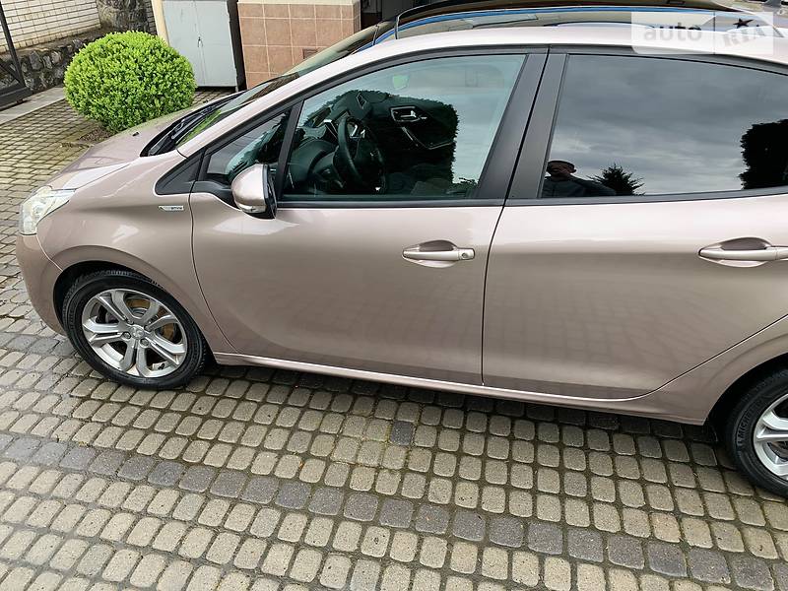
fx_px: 592
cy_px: 296
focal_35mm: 26
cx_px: 394
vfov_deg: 53.1
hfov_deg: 67.3
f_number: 1.8
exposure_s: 1/201
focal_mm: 4.2
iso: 25
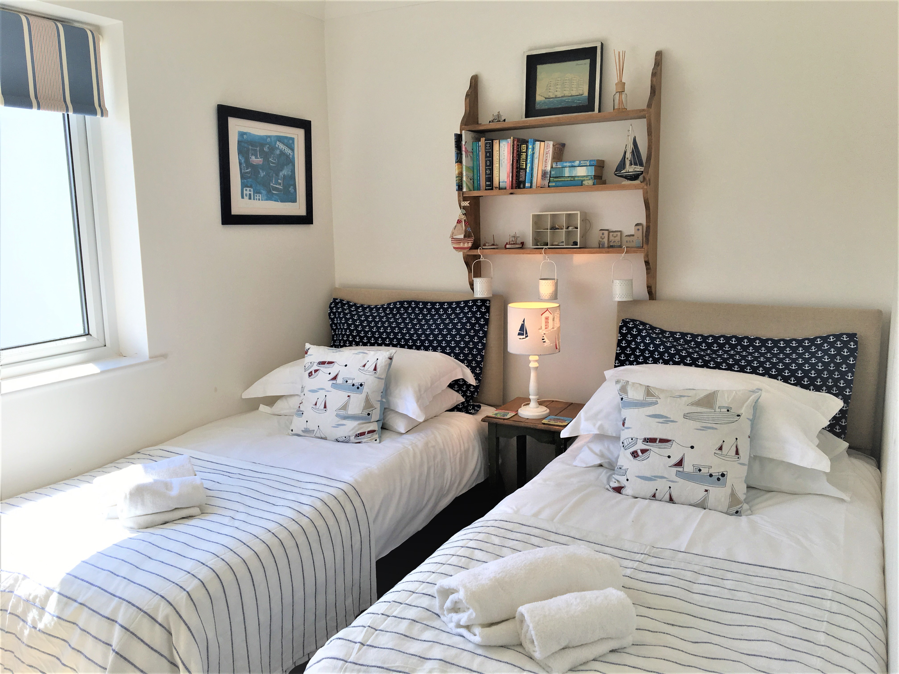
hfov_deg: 61.7
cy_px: 337
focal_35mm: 29
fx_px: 753
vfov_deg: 48.2
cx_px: 450
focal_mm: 4.15
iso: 25
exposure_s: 1/361
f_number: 2.2
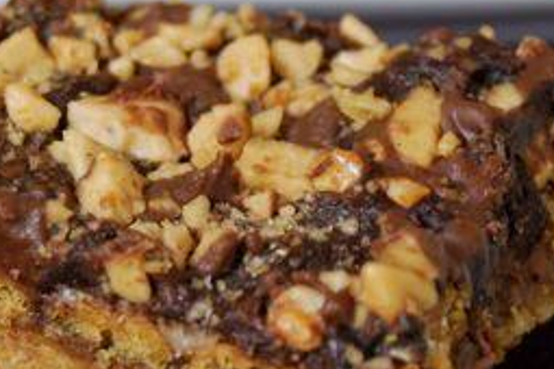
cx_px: 232
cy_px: 122
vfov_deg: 6.6
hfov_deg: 9.9
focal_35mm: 207
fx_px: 3189
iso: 800
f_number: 6.3
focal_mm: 55
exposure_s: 1/200
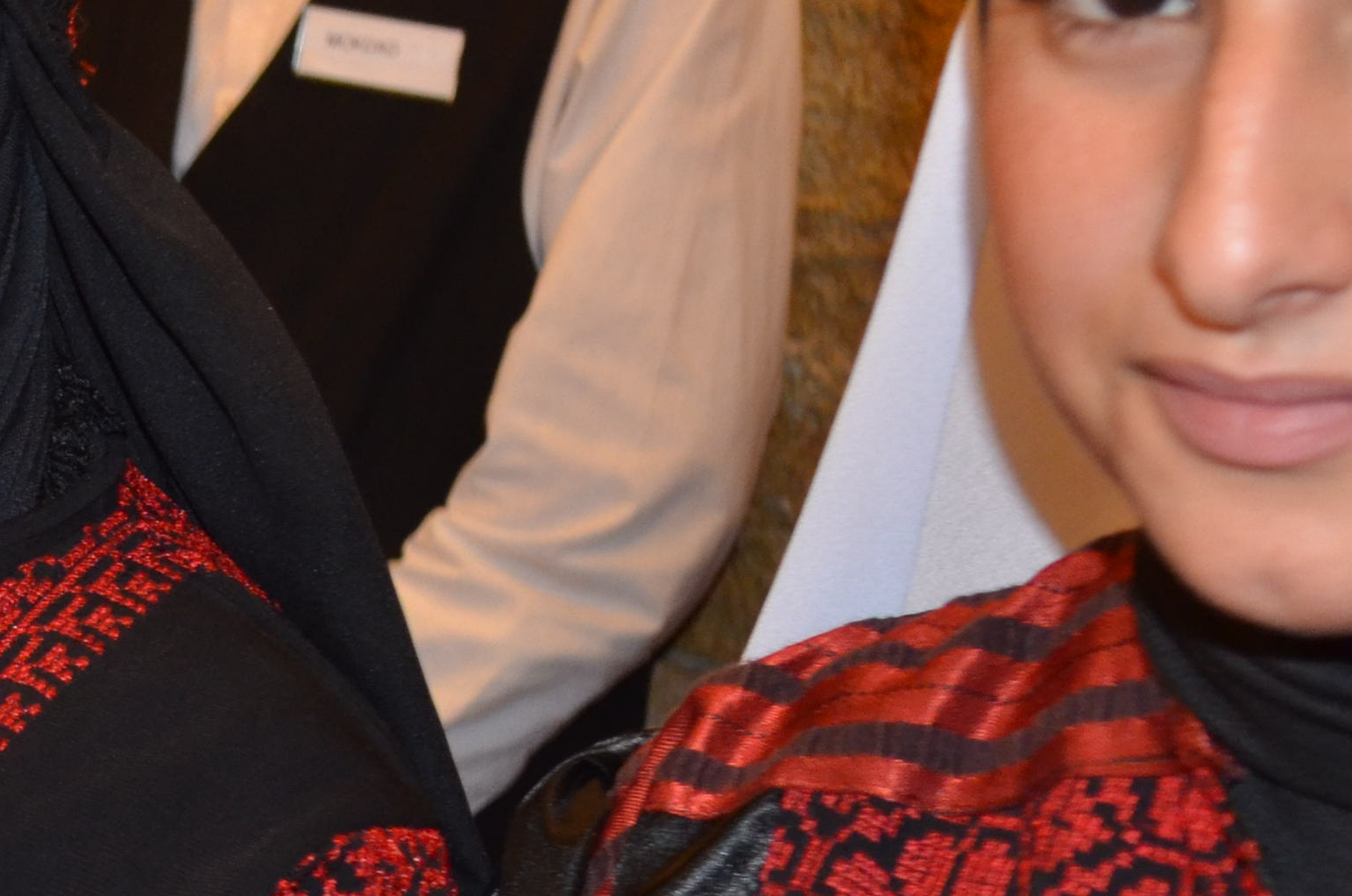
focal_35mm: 115
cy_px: 295
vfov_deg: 11.8
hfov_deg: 16.9
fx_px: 4310
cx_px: -370
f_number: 4
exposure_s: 1/60
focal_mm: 24
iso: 800
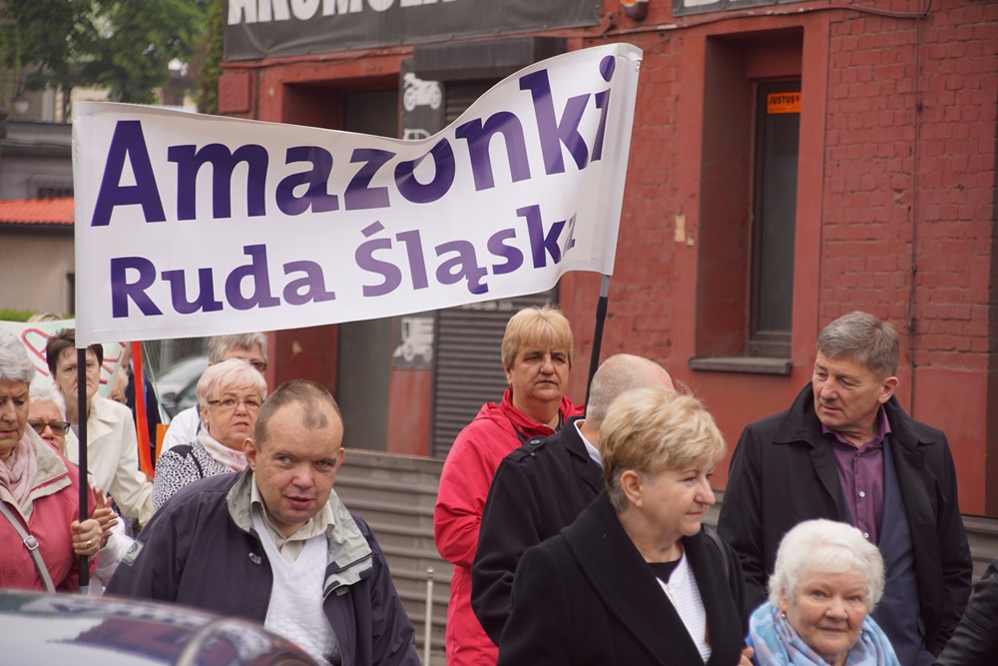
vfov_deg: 8.7
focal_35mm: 158
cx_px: 499
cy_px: 333
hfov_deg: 13.0
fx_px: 4367
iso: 125
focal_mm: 105
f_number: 5.6
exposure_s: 1/200
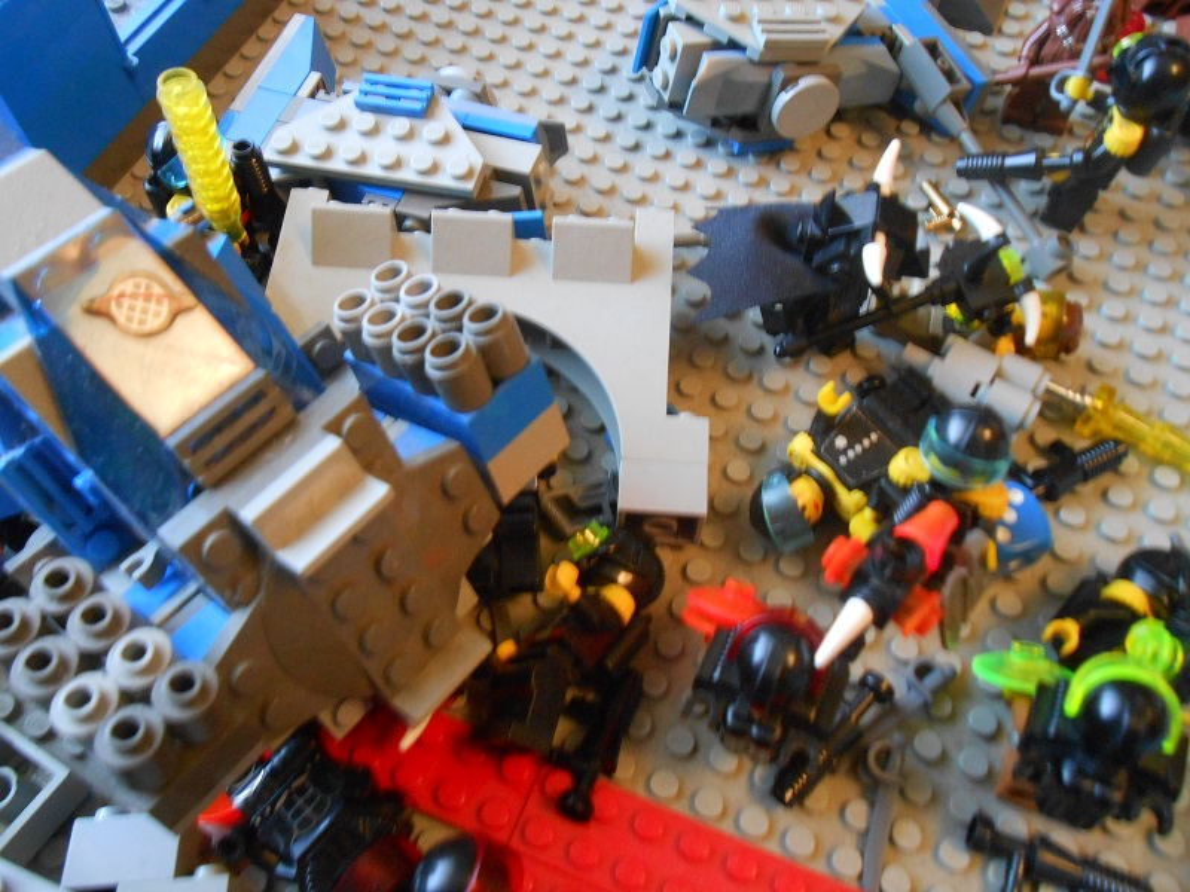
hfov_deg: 60.0
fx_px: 1031
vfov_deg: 46.8
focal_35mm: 30
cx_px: 595
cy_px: 446
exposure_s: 1/4
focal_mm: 5.3
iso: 400
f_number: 3.8
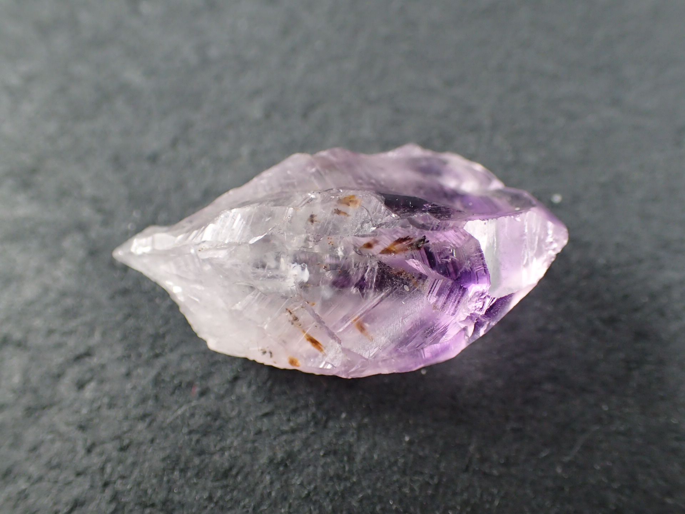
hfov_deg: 49.0
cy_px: 257
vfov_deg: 37.7
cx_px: 342
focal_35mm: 38
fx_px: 752
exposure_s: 1/160
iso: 400
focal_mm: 6.86
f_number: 2.7
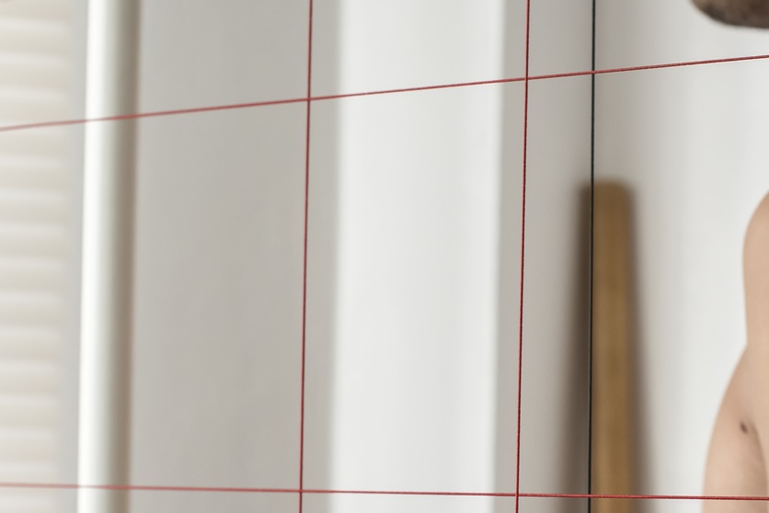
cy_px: 558
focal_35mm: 110
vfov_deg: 12.3
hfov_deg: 18.5
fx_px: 2350
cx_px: 557
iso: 1100
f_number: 5
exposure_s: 1/125
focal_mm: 50
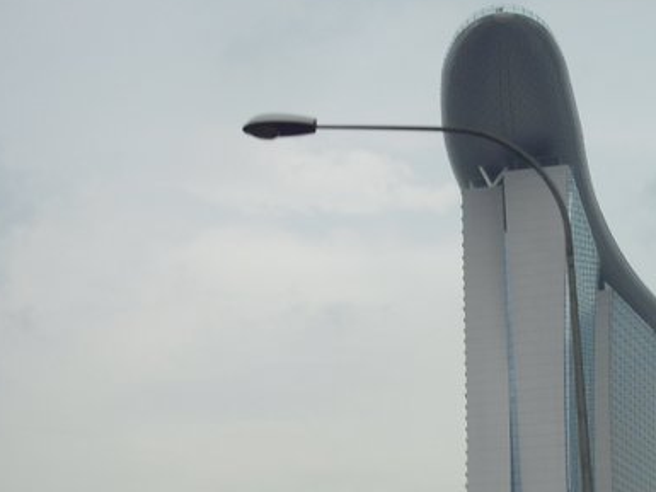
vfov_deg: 18.4
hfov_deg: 24.2
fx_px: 1498
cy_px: 431
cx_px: 550
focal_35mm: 79
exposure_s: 1/200
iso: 100
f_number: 8
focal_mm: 6.2
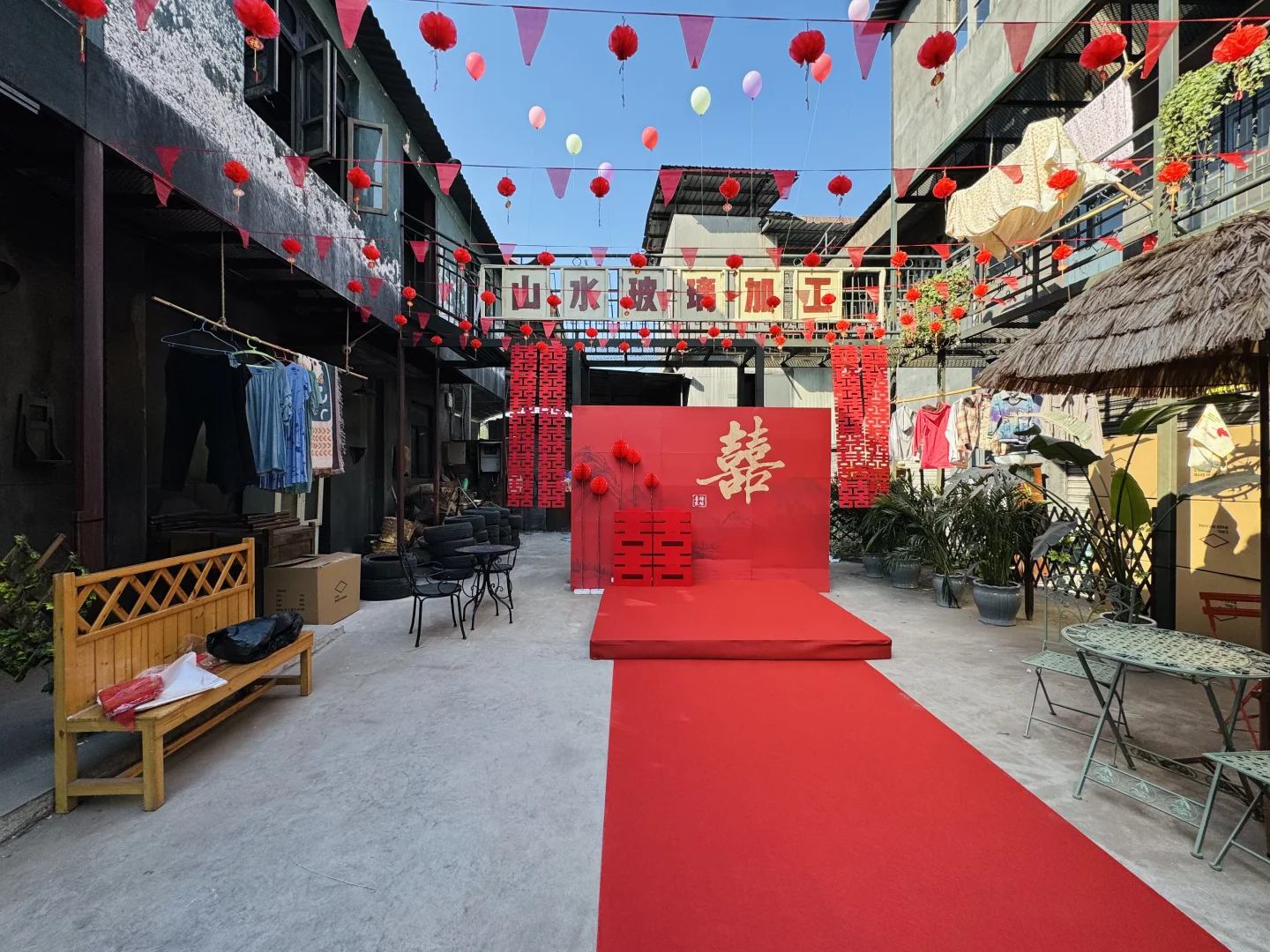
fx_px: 514
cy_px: 476
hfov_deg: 102.1
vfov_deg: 85.7
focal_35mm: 14
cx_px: 635
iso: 40
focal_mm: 2.22
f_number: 2.2
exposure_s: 1/620
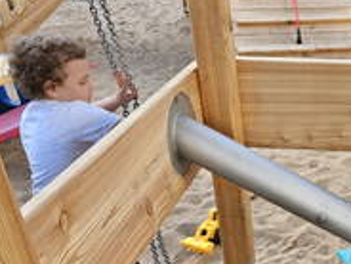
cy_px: 186
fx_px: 507
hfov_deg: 34.9
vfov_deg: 28.8
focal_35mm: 50
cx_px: 345
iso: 25
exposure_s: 1/128
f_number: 1.8
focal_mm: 5.4
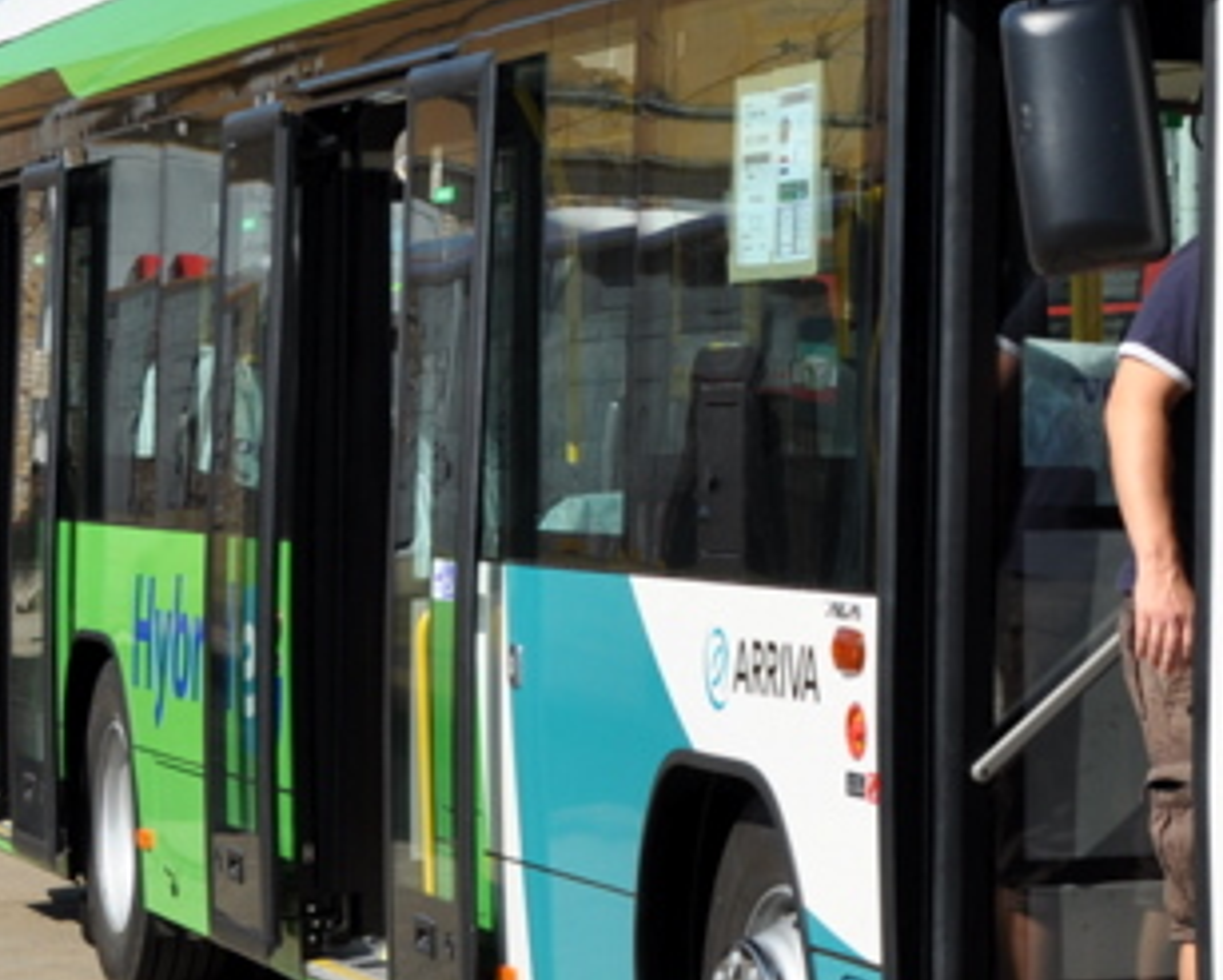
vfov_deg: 11.0
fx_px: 5071
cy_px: 327
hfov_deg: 13.4
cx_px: 1502
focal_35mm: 140
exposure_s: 1/400
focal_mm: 34
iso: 200
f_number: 10
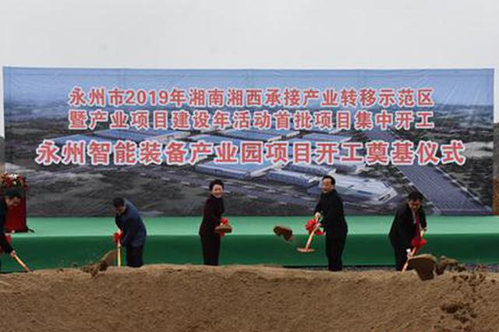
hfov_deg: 43.6
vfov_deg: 29.8
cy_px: 166
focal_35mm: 45
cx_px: 250
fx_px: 623
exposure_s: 1/400
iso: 2000
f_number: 10
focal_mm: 30
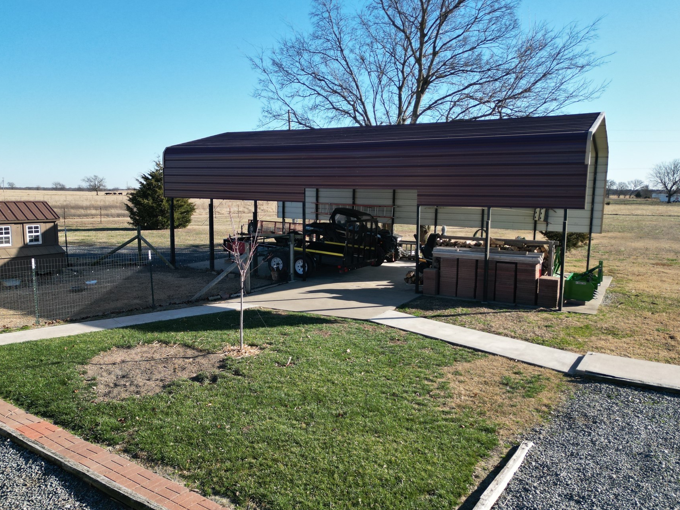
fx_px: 530
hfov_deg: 65.3
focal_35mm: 27
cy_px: 261
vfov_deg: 51.3
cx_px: 334
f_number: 1.7
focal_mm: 6.72
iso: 140
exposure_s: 1/2000
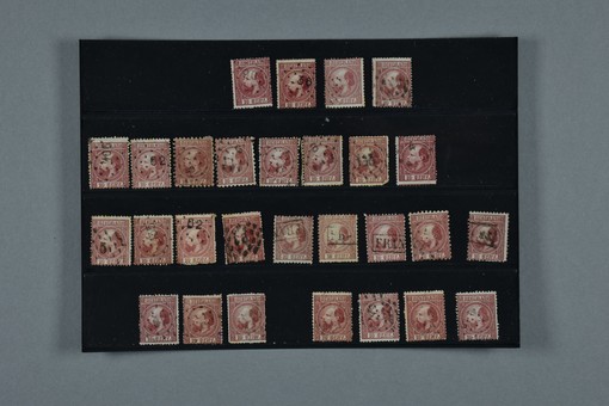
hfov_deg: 24.6
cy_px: 203
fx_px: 1396
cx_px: 304
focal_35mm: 82
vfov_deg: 16.6
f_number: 5.6
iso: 100
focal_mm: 55
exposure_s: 1/80
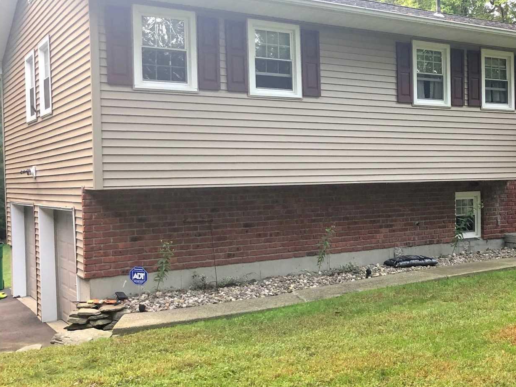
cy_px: 196
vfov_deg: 31.5
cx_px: 400
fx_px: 686
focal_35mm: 46
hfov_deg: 39.9
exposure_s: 1/30
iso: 40
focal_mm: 4
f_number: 1.8
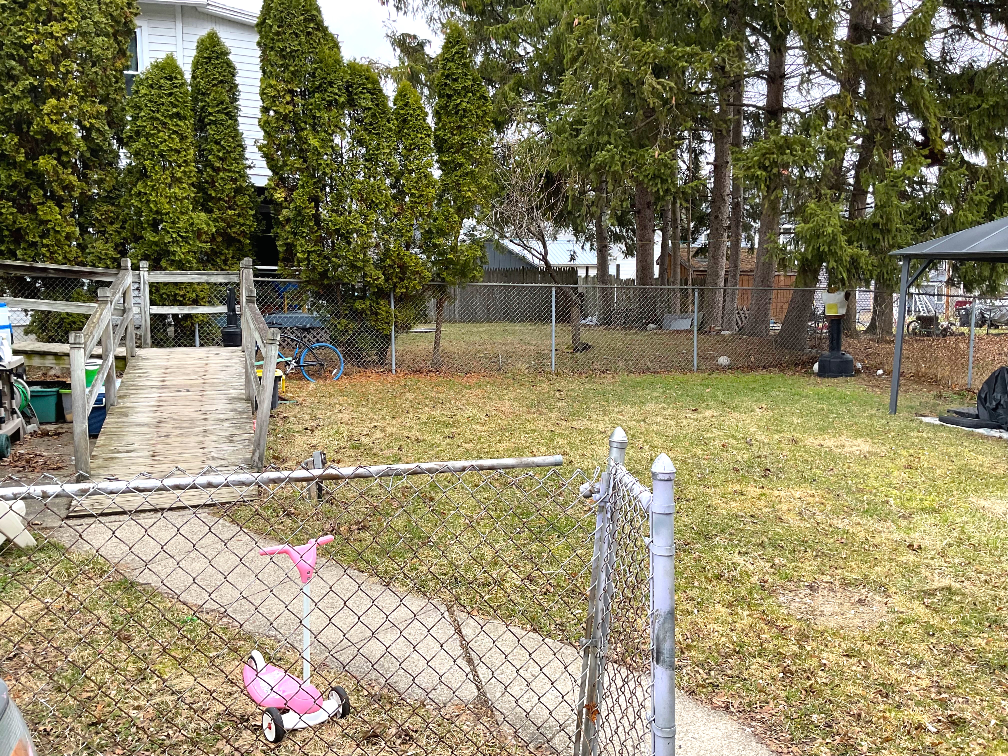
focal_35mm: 29
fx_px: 844
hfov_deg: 61.7
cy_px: 378
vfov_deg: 48.2
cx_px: 504
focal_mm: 3
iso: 16
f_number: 1.8
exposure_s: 1/241
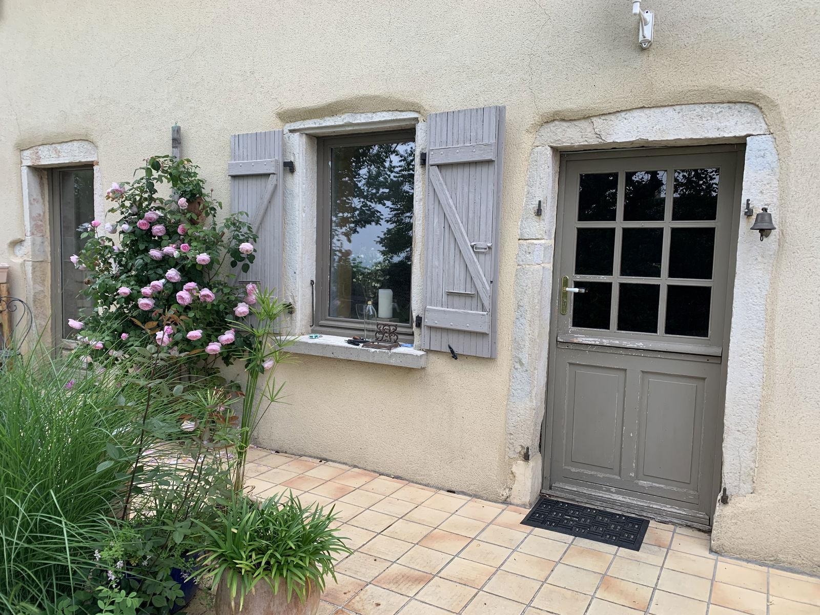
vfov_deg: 53.1
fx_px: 616
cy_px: 308
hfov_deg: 67.3
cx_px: 410
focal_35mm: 26
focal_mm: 4.25
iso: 50
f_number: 1.8
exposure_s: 1/121
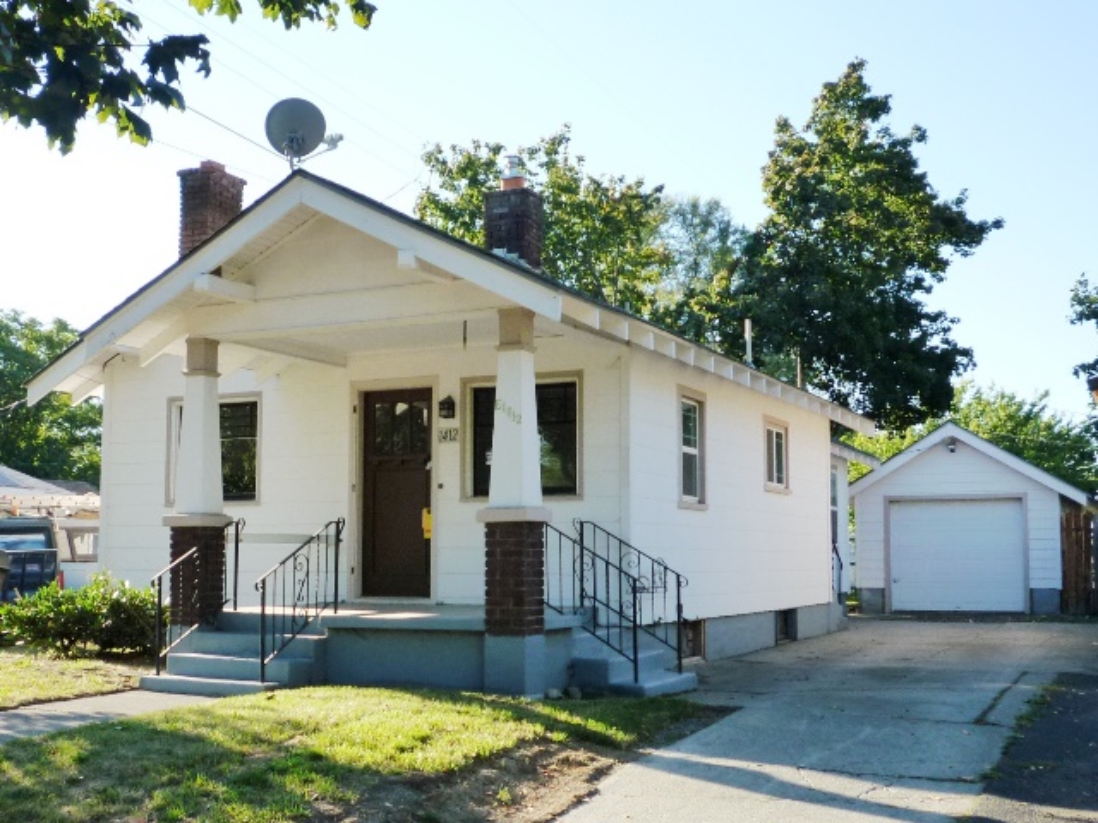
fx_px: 920
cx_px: 549
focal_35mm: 29
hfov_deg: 61.7
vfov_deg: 48.2
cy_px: 412
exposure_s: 1/320
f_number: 3.3
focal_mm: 5.2
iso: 125
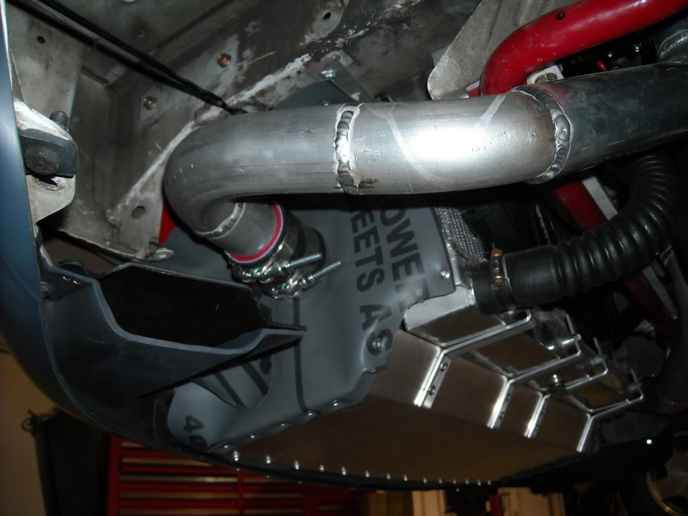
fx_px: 696
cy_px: 258
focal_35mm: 35
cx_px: 344
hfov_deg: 52.6
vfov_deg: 40.7
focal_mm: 5.7
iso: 200
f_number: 2.8
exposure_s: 1/60
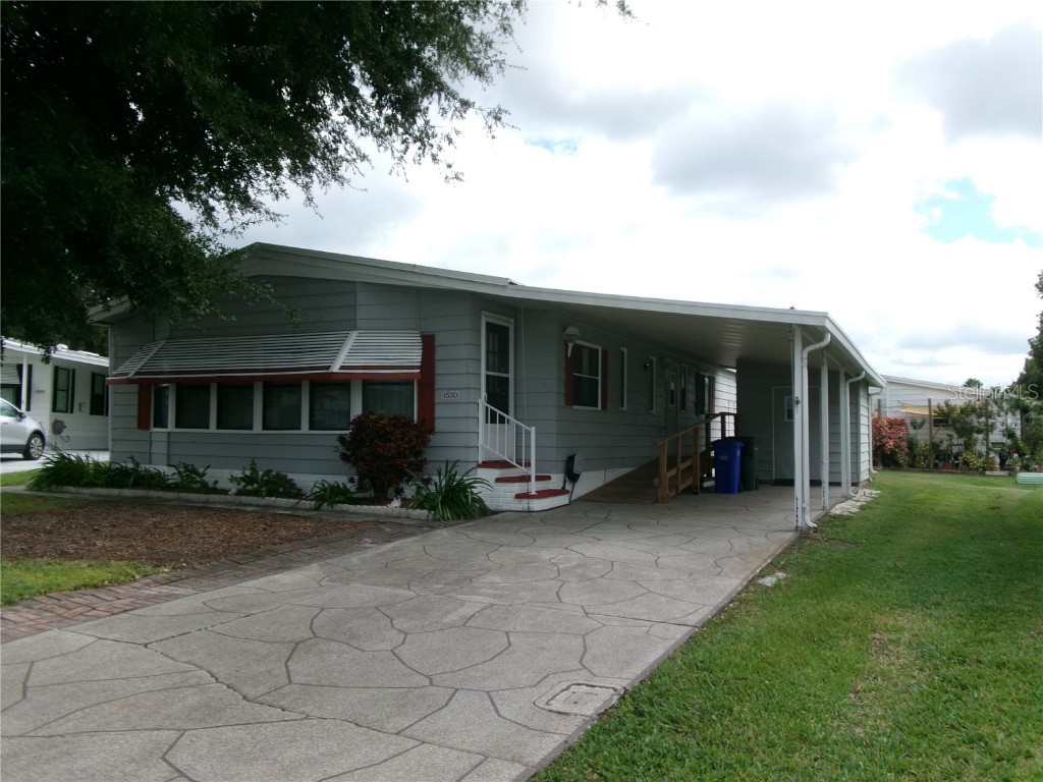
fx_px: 844
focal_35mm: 28
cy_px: 391
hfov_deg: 63.4
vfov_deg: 49.7
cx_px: 522
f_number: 10.8
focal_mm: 5.1
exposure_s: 1/90
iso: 100
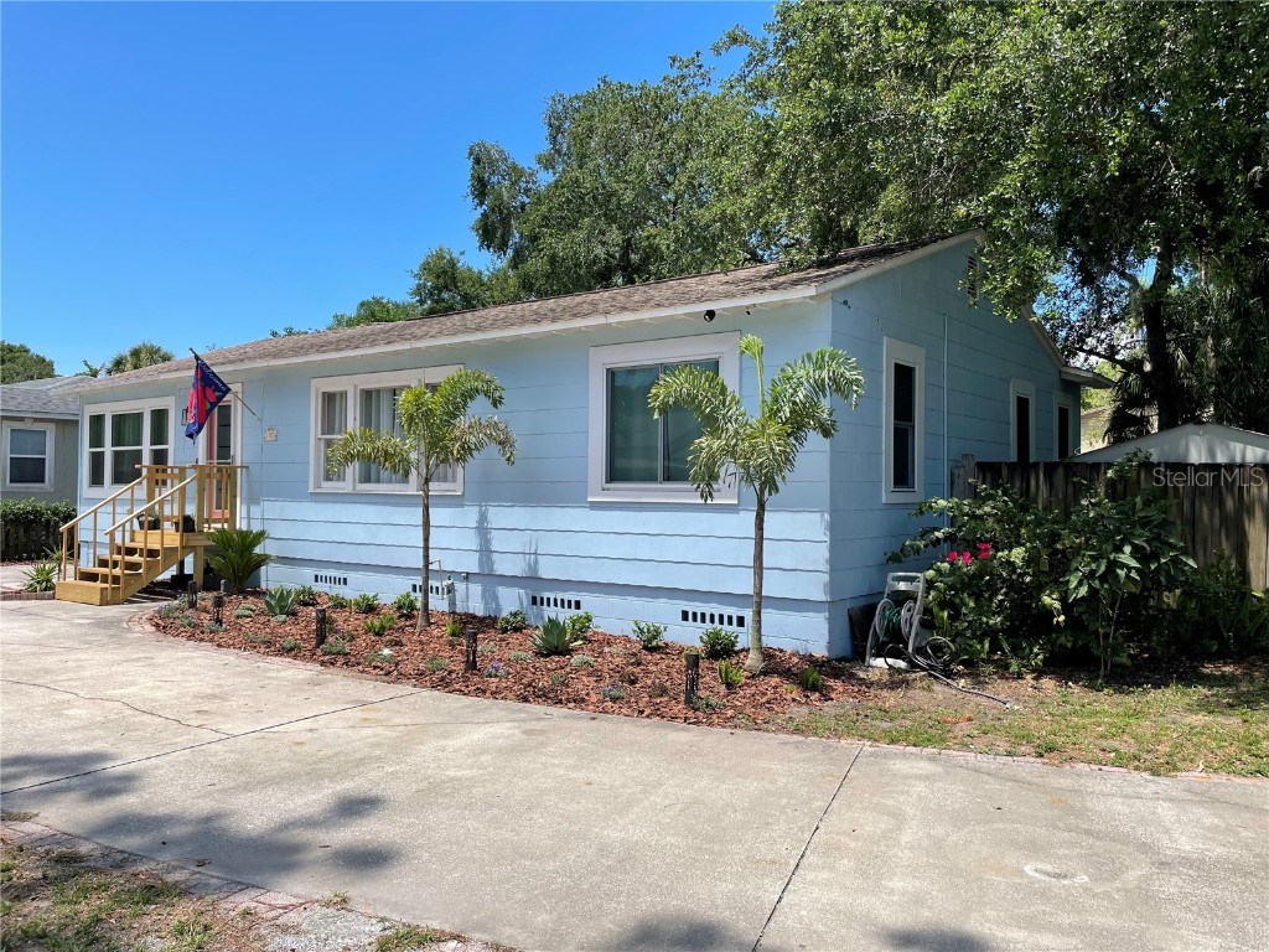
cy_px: 476
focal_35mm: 26
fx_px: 953
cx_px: 634
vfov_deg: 53.1
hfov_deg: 67.3
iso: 32
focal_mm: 4.2
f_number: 1.6
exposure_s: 1/2398
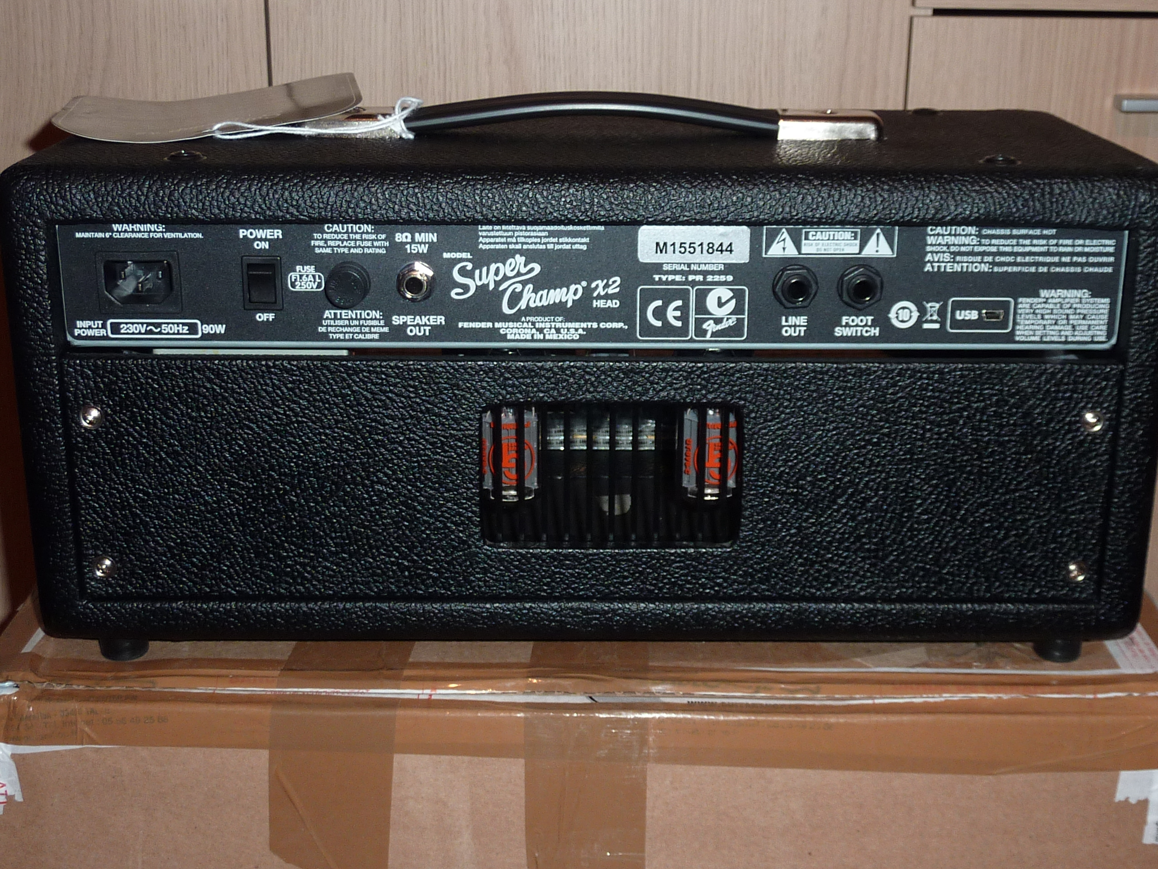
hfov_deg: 41.2
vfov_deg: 31.5
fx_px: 1539
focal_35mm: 46
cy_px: 434
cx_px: 579
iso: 100
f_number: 3.5
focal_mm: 5.3
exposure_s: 1/30
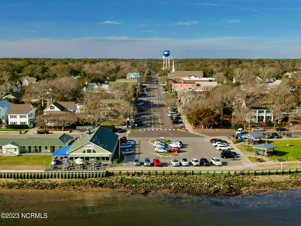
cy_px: 113
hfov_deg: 39.7
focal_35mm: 48
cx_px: 150
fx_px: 417
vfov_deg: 30.3
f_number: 3.8
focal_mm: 8.6
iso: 100
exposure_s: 1/50
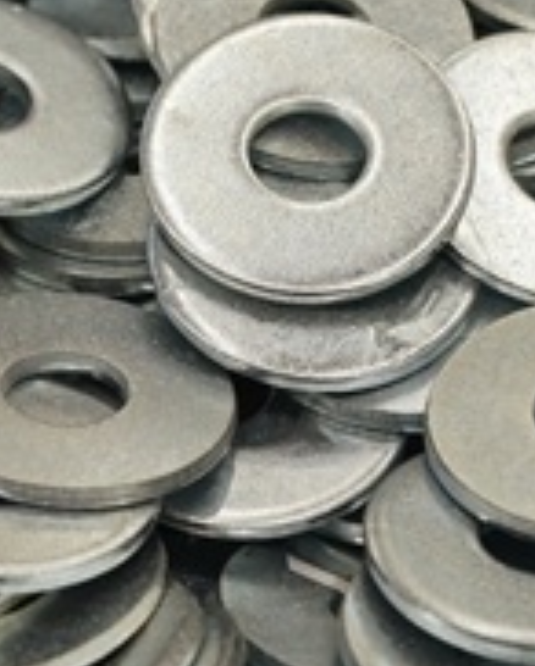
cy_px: 403
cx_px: 553
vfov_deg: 10.4
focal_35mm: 185
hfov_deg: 8.3
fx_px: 3655
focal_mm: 90
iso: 1250
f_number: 8
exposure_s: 1/100
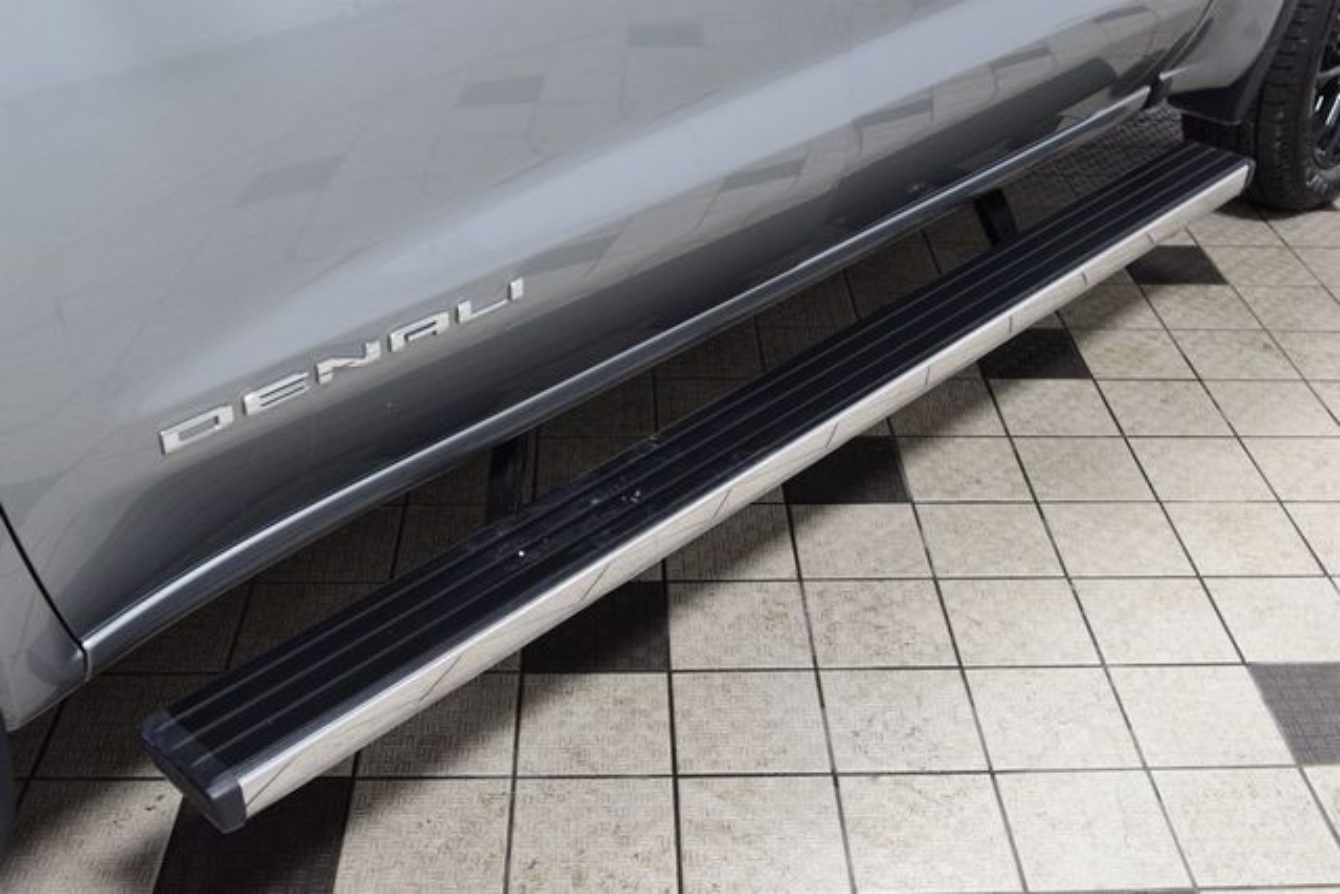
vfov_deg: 31.9
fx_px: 1564
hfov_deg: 46.4
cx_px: 670
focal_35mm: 42
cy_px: 447
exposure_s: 1/15
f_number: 6.3
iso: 1000
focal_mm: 28
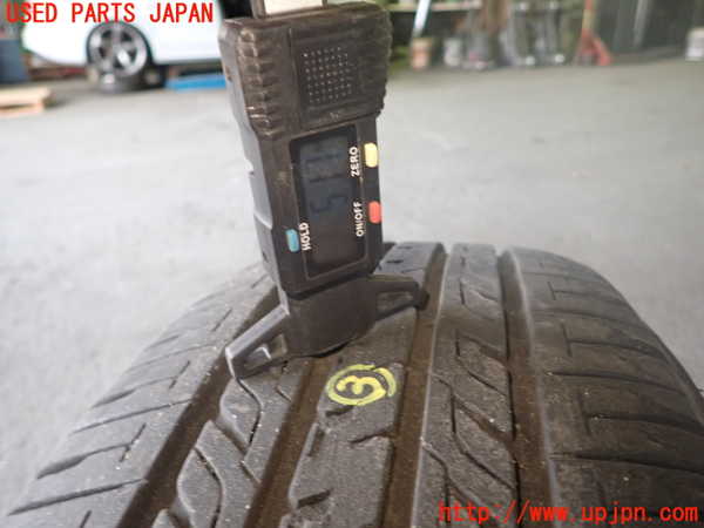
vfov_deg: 54.9
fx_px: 508
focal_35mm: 25
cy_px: 264
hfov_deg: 69.4
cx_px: 352
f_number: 2
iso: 200
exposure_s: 1/30
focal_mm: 4.5
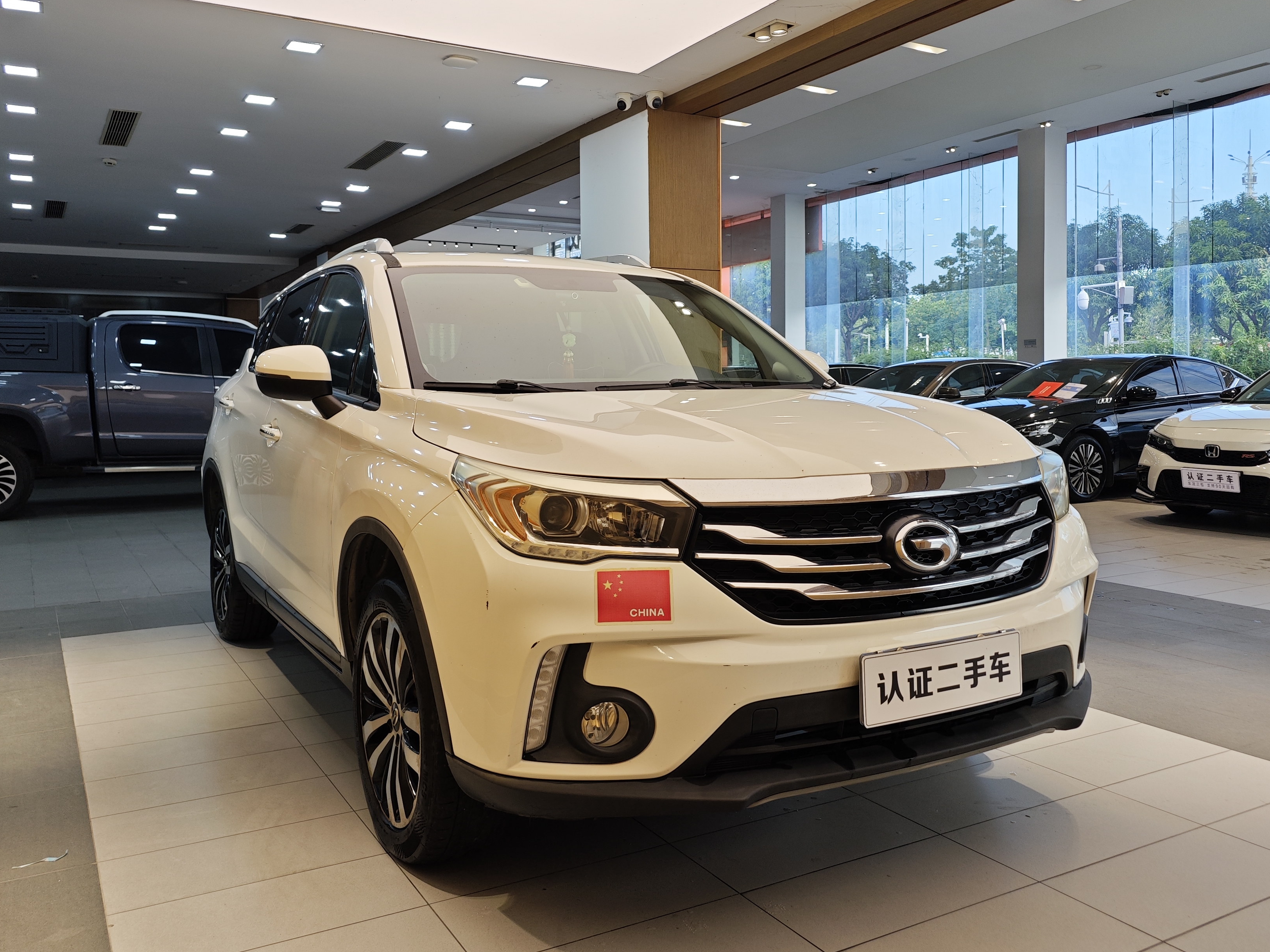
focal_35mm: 29
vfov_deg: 48.1
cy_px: 408
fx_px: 1064
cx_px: 653
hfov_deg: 61.7
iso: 50
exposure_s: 1/100
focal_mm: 8.7
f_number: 1.9
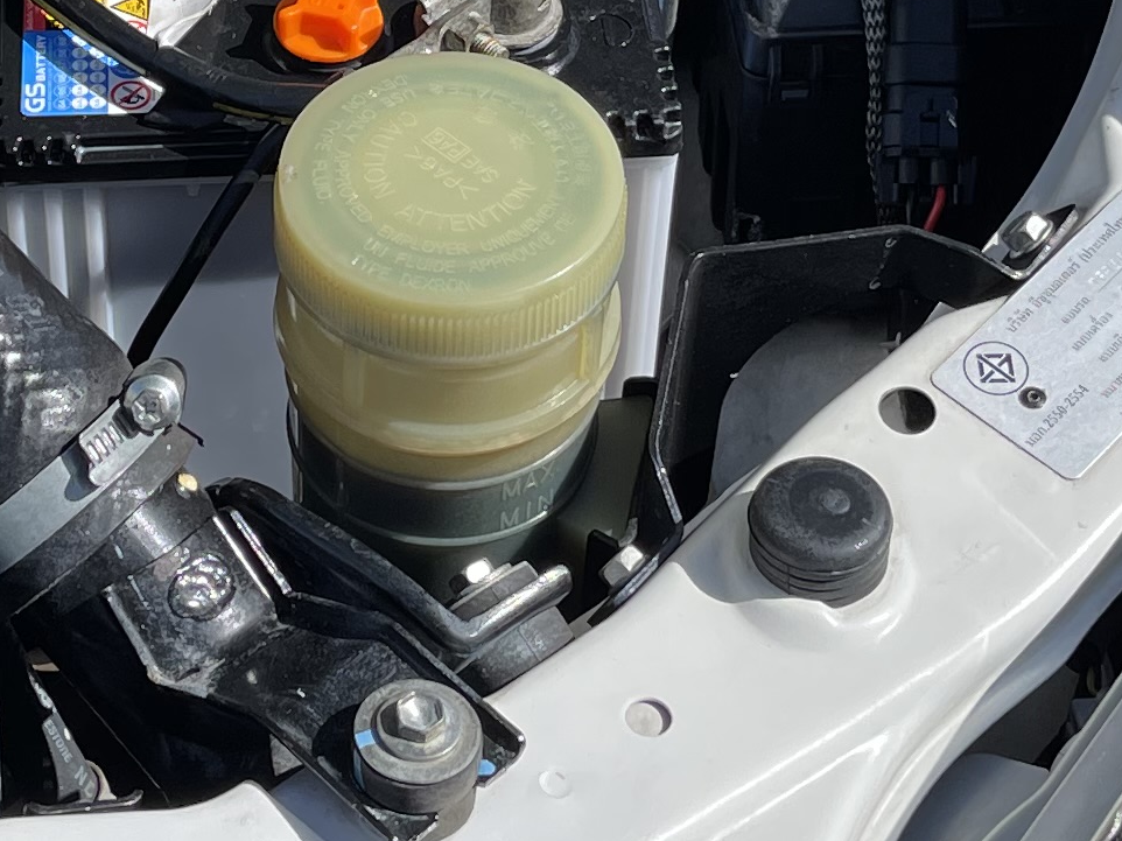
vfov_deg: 13.5
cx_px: 332
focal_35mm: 109
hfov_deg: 18.0
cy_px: 99
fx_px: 3532
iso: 32
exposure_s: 1/3344
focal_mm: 5.1
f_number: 1.6
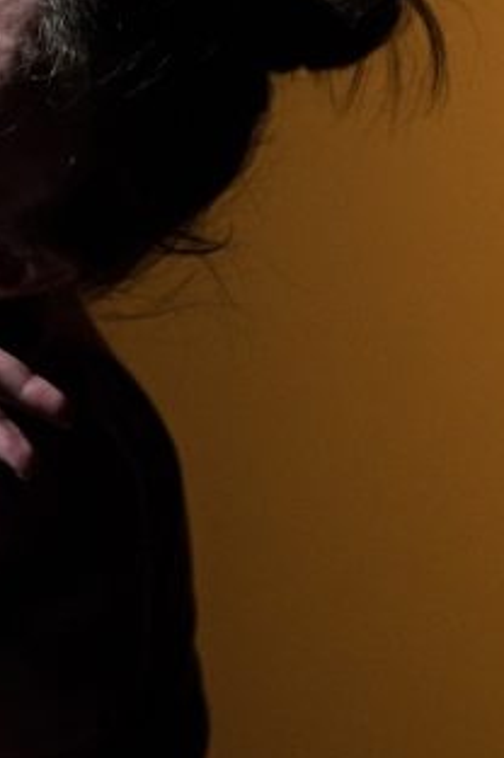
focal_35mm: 738
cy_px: -410
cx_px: -136
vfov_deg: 2.8
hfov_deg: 1.9
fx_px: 15531
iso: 3200
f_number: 2.8
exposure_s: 1/1250
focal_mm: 200
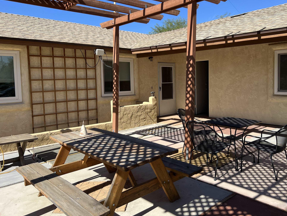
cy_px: 93
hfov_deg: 59.7
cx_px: 164
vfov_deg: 46.7
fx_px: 249
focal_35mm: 30
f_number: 1.5
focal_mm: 5.7
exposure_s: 1/2762
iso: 50
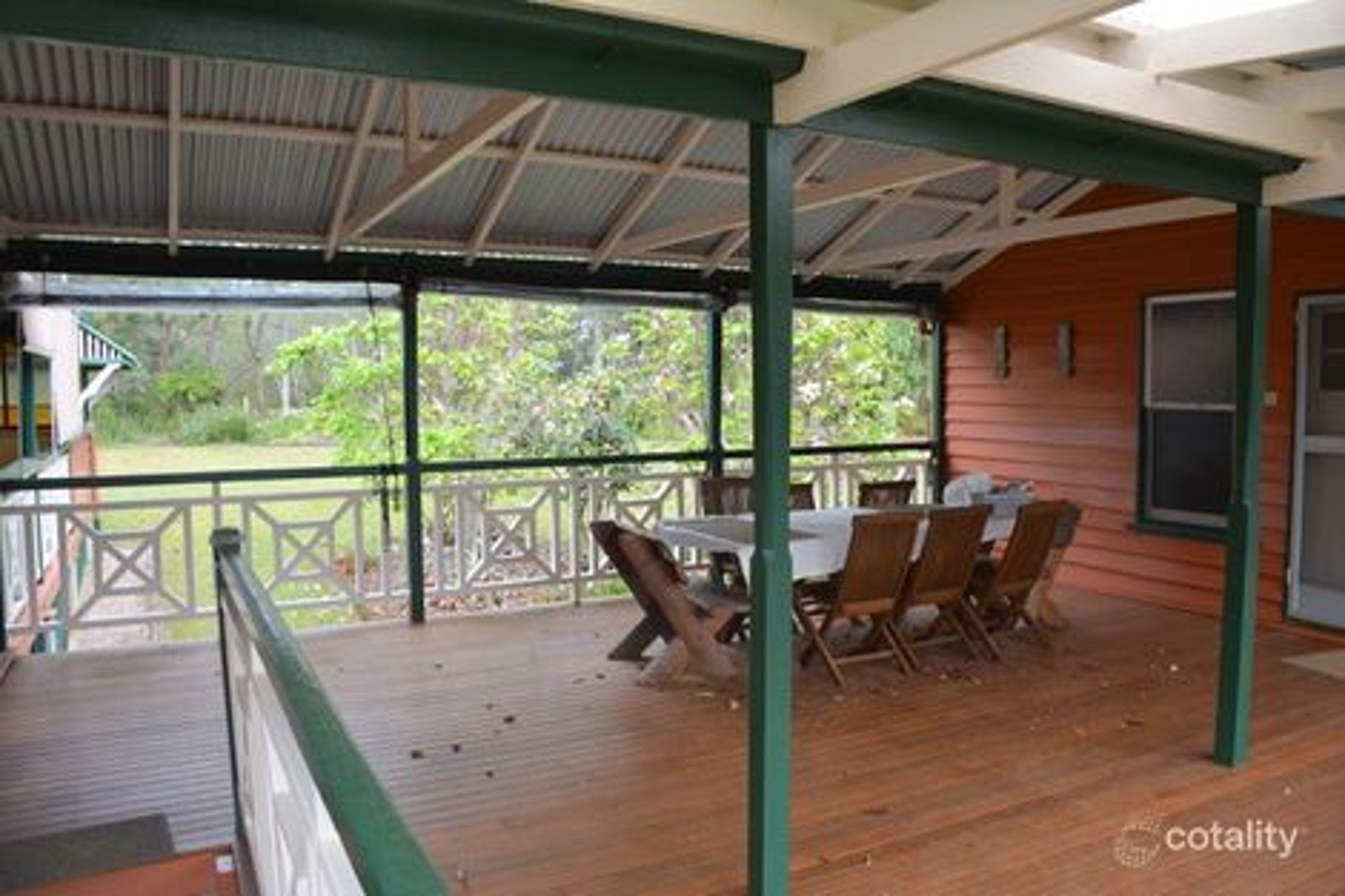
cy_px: 448
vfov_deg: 47.9
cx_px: 672
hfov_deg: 67.4
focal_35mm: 27
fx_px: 1008
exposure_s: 1/125
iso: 200
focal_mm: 18
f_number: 5.6
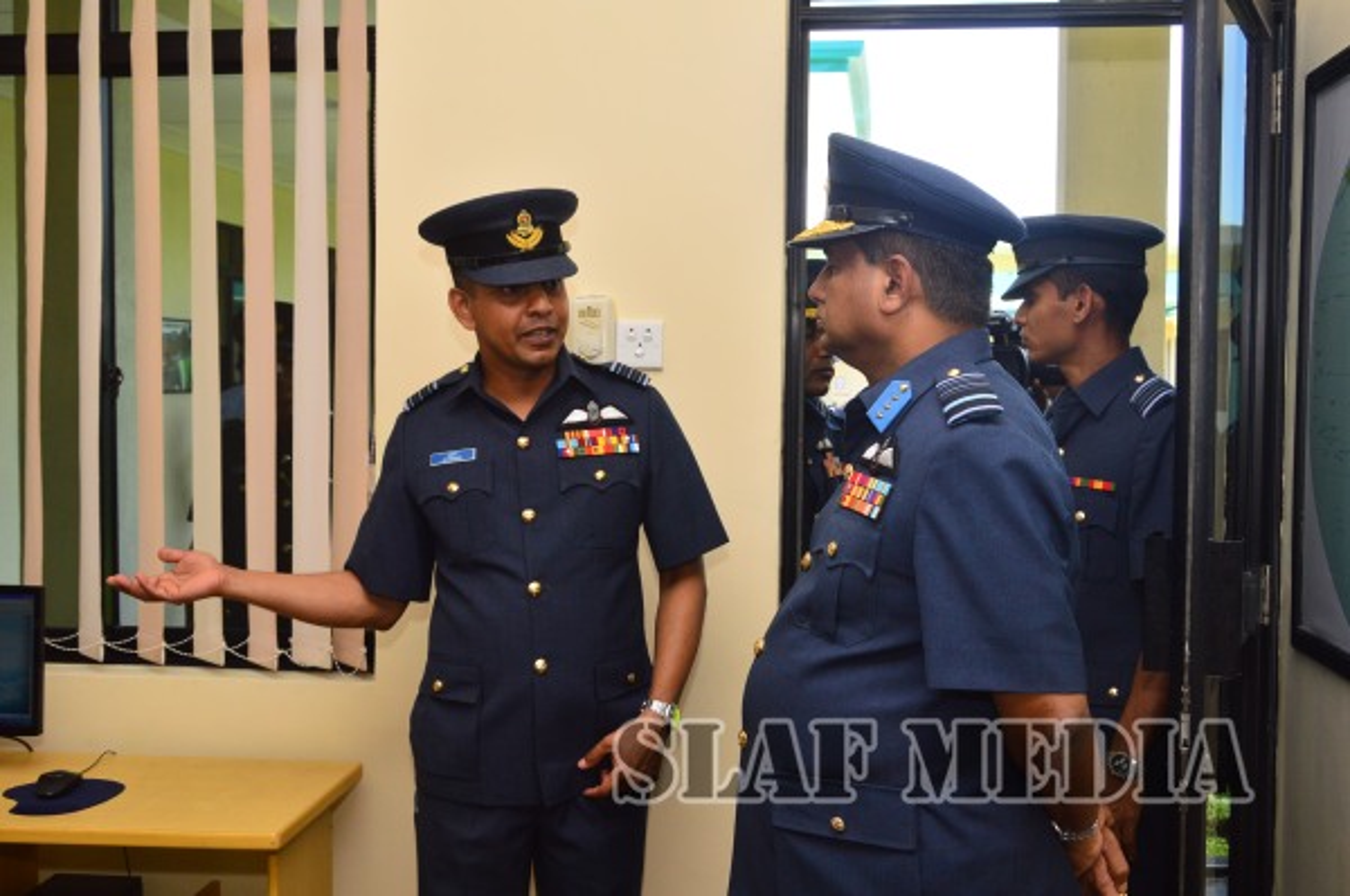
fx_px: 1460
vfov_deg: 34.1
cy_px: 448
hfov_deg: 49.6
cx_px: 675
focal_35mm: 39
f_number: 7.1
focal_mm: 26
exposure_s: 1/125
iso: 400
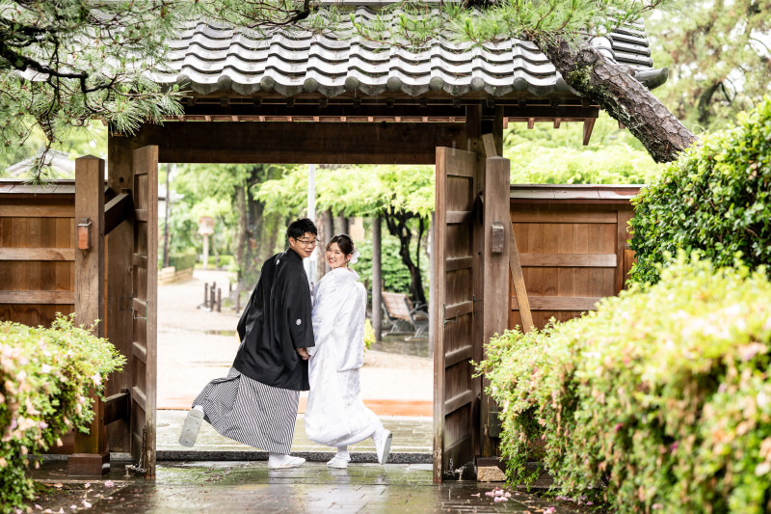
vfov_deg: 16.1
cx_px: 386
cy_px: 257
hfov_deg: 23.9
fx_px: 1820
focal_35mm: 85
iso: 125
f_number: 2.8
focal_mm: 85
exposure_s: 1/100
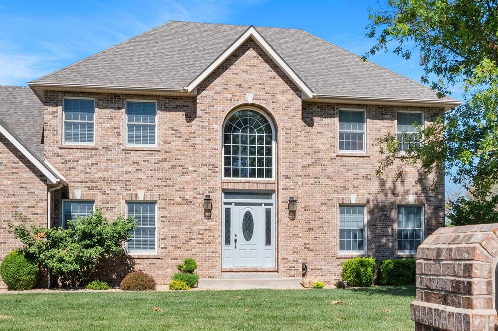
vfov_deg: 31.0
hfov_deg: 45.4
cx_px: 266
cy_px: 211
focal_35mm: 43
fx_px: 595
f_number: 10
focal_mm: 16
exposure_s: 1/400
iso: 400
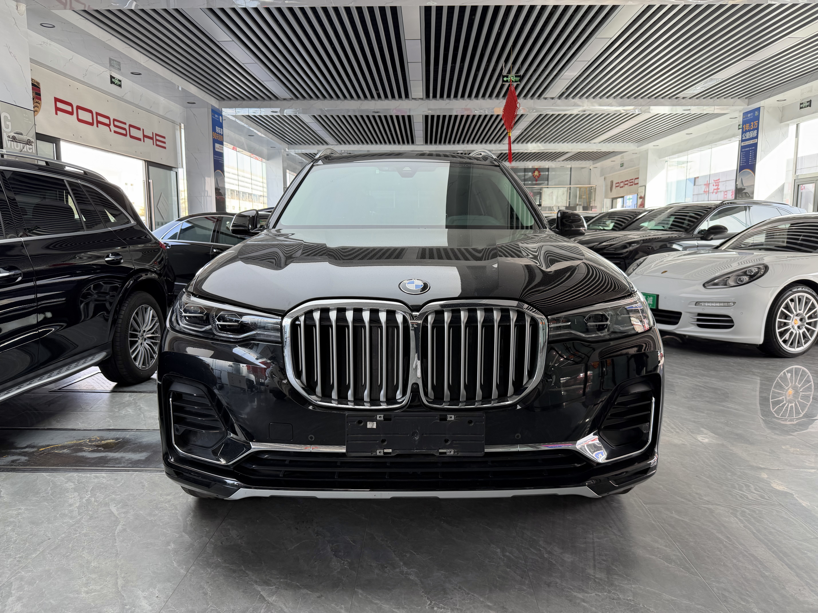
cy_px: 306
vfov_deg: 56.8
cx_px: 409
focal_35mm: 24
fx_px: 567
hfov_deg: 71.6
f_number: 1.78
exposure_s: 1/121
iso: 64
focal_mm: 6.76
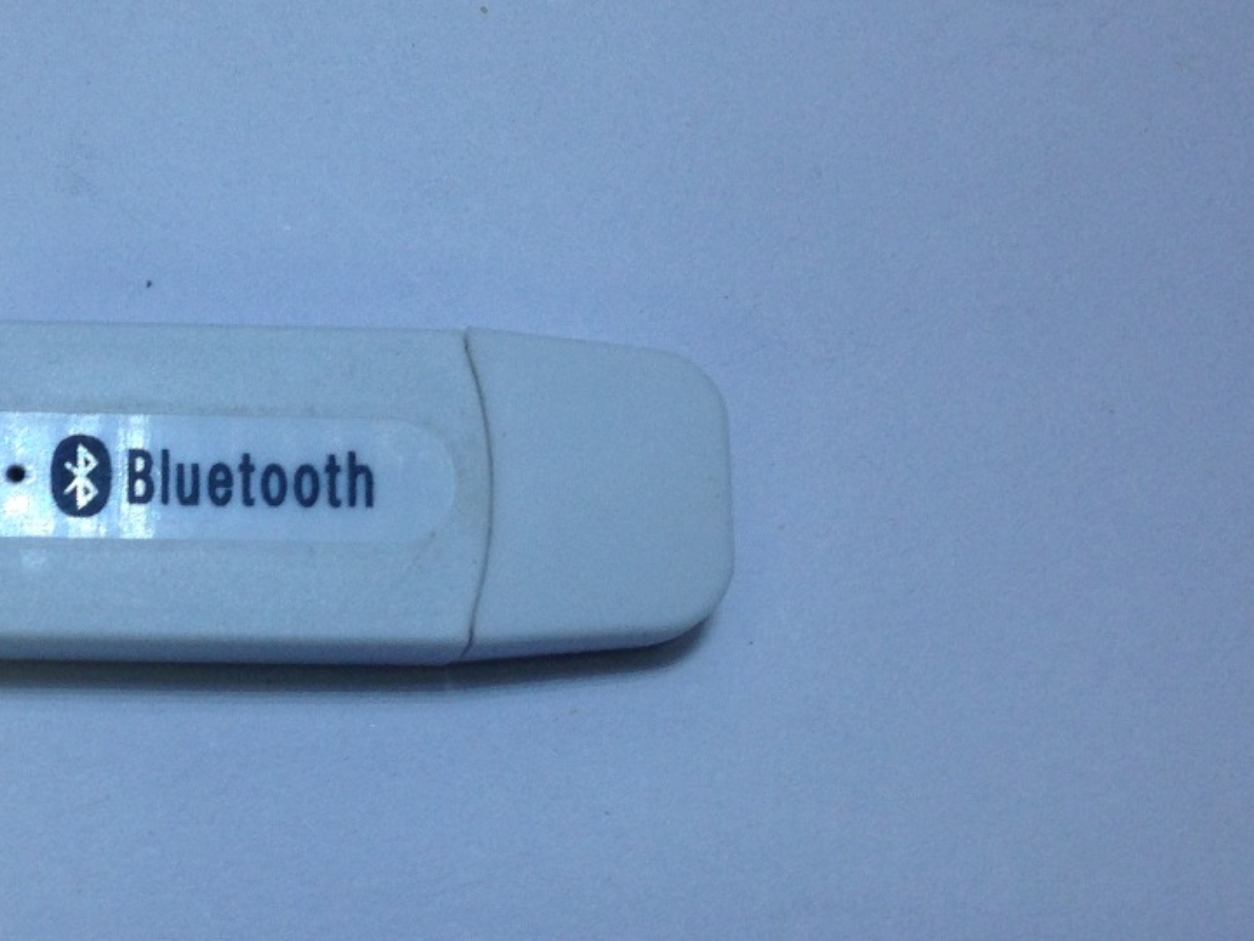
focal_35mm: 66
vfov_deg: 22.2
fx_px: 2391
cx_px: 226
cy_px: 434
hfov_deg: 28.7
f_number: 2.4
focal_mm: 4.12
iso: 50
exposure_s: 1/60
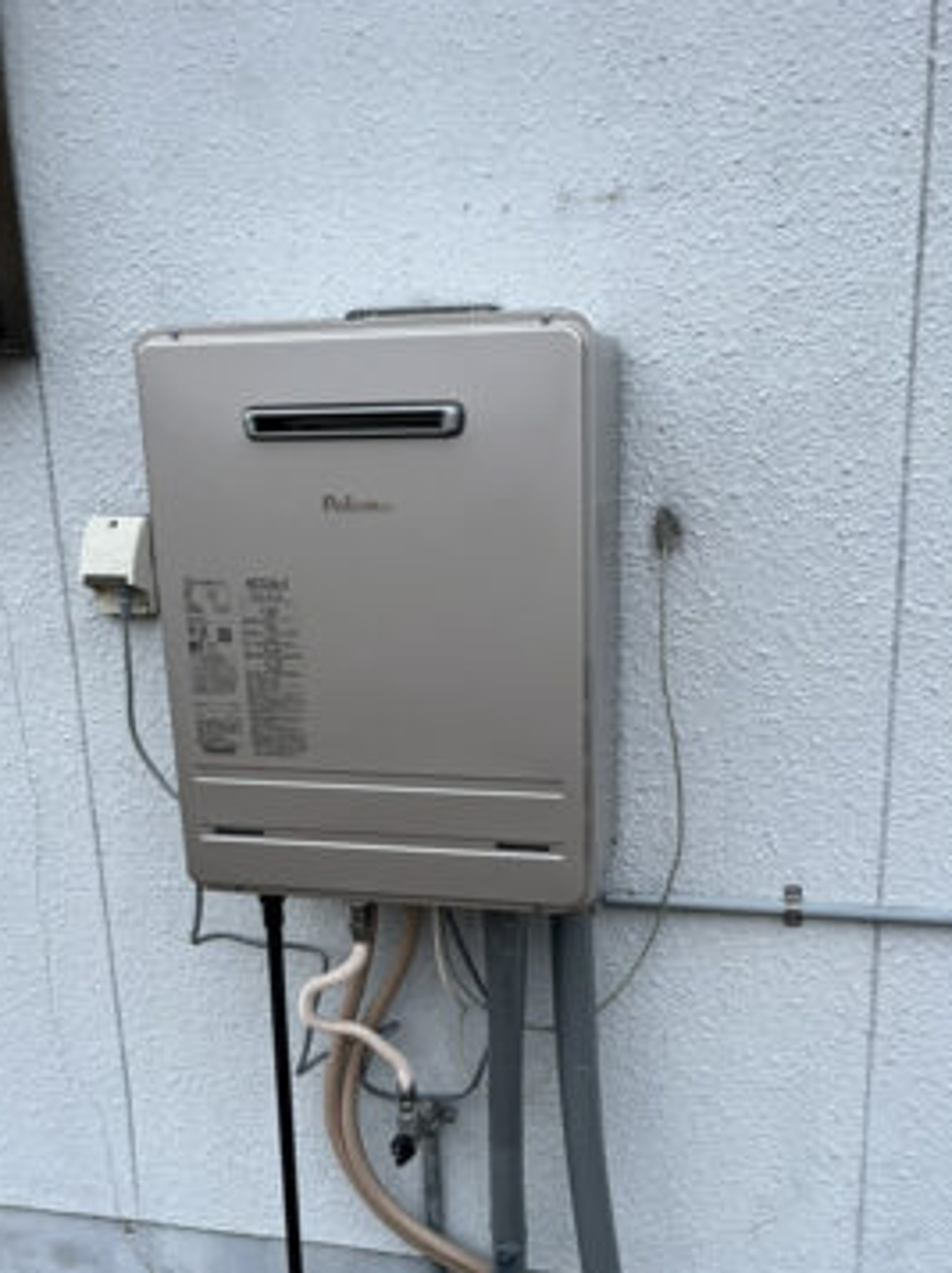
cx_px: 506
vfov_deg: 52.0
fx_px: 1286
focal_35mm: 35
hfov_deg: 40.6
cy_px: 813
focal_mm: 5.1
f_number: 1.6
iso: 320
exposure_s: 1/60
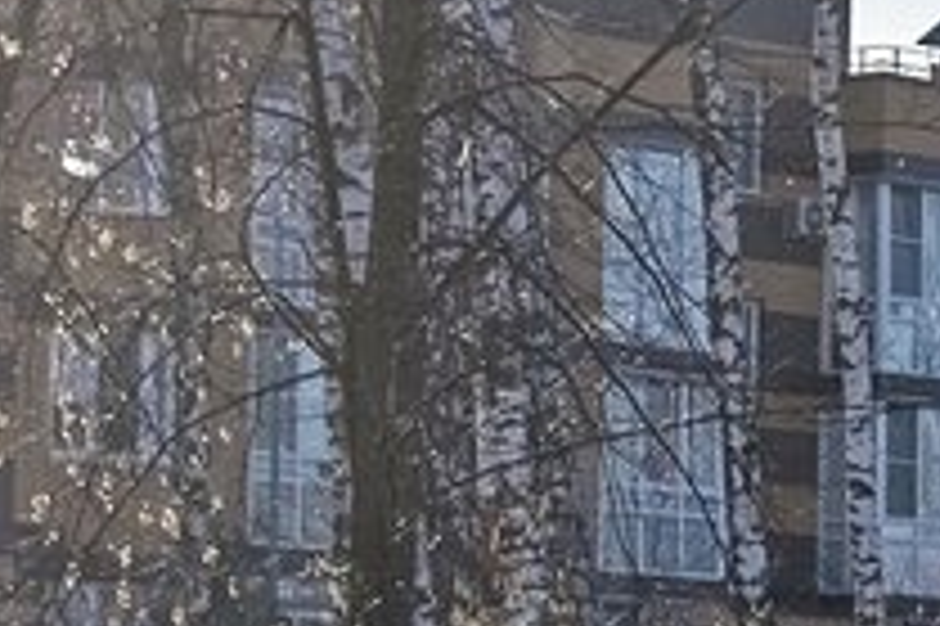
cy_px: 1083
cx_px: 1862
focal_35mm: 241
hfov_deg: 8.2
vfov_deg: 5.6
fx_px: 6288
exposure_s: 1/400
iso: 100
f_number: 7.1
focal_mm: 42
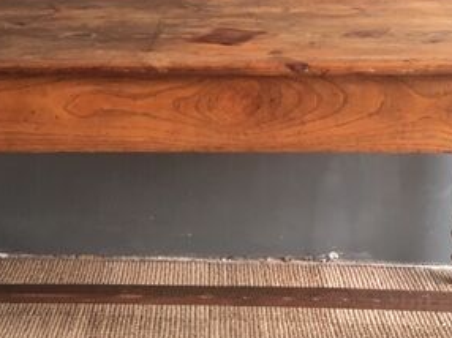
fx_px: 848
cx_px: 182
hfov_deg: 29.8
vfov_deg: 22.3
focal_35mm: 65
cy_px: 82
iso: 100
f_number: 2.2
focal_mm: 4.15
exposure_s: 1/33
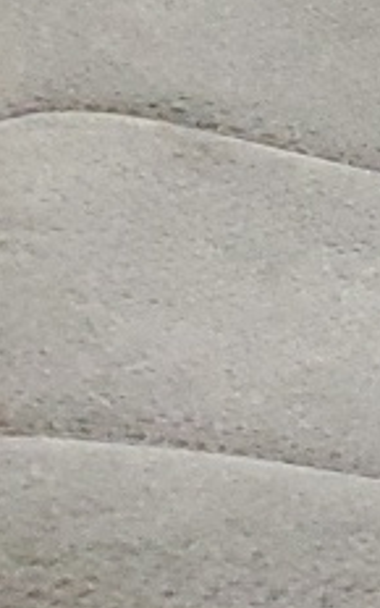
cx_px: 750
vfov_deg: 9.8
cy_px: -810
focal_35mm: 190
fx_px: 3148
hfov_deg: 6.7
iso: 285
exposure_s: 1/30
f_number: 1.5
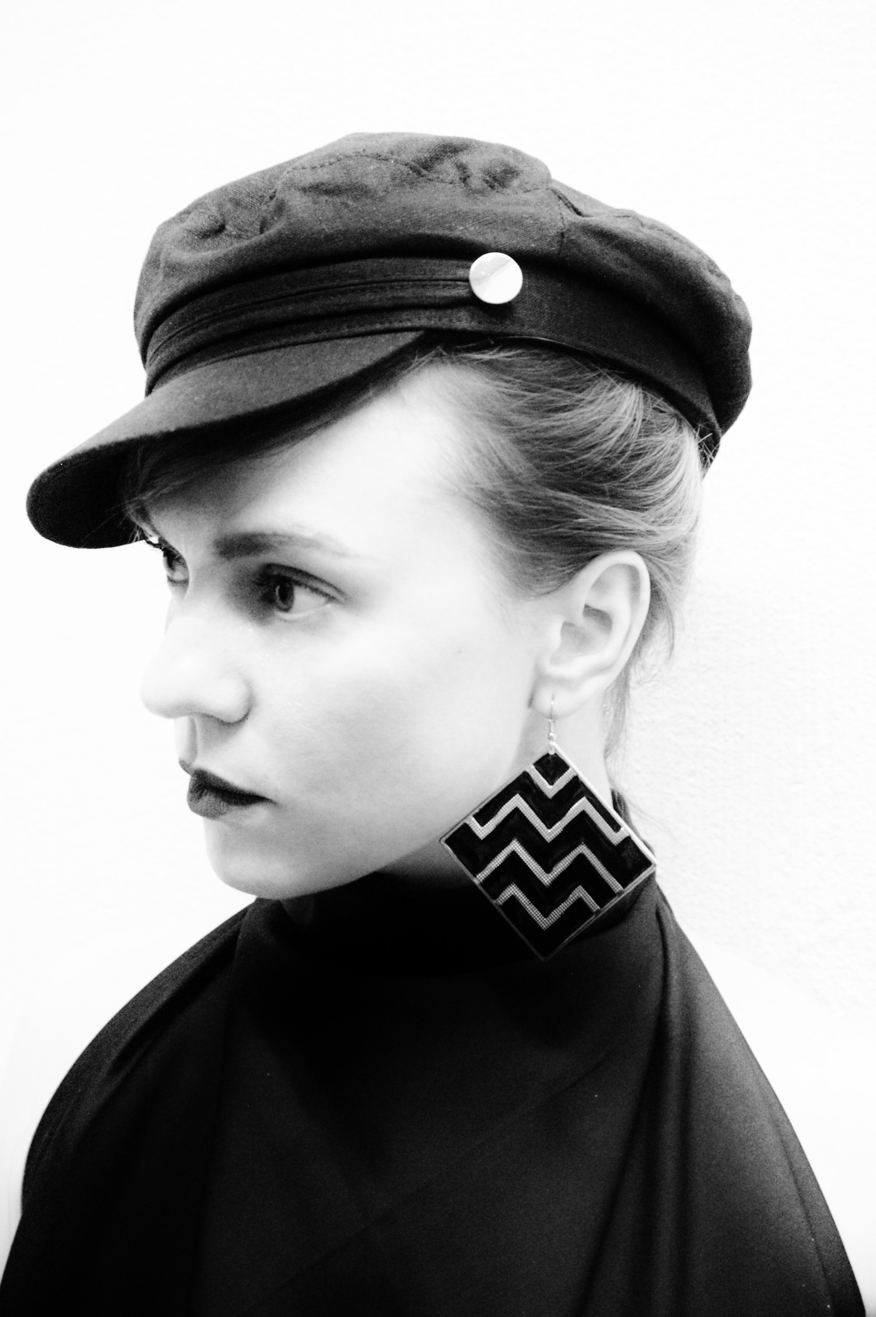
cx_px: 438
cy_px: 658
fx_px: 3730
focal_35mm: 102
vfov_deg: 20.0
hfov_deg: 13.4
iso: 3200
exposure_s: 1/30
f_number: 5.6
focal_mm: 68
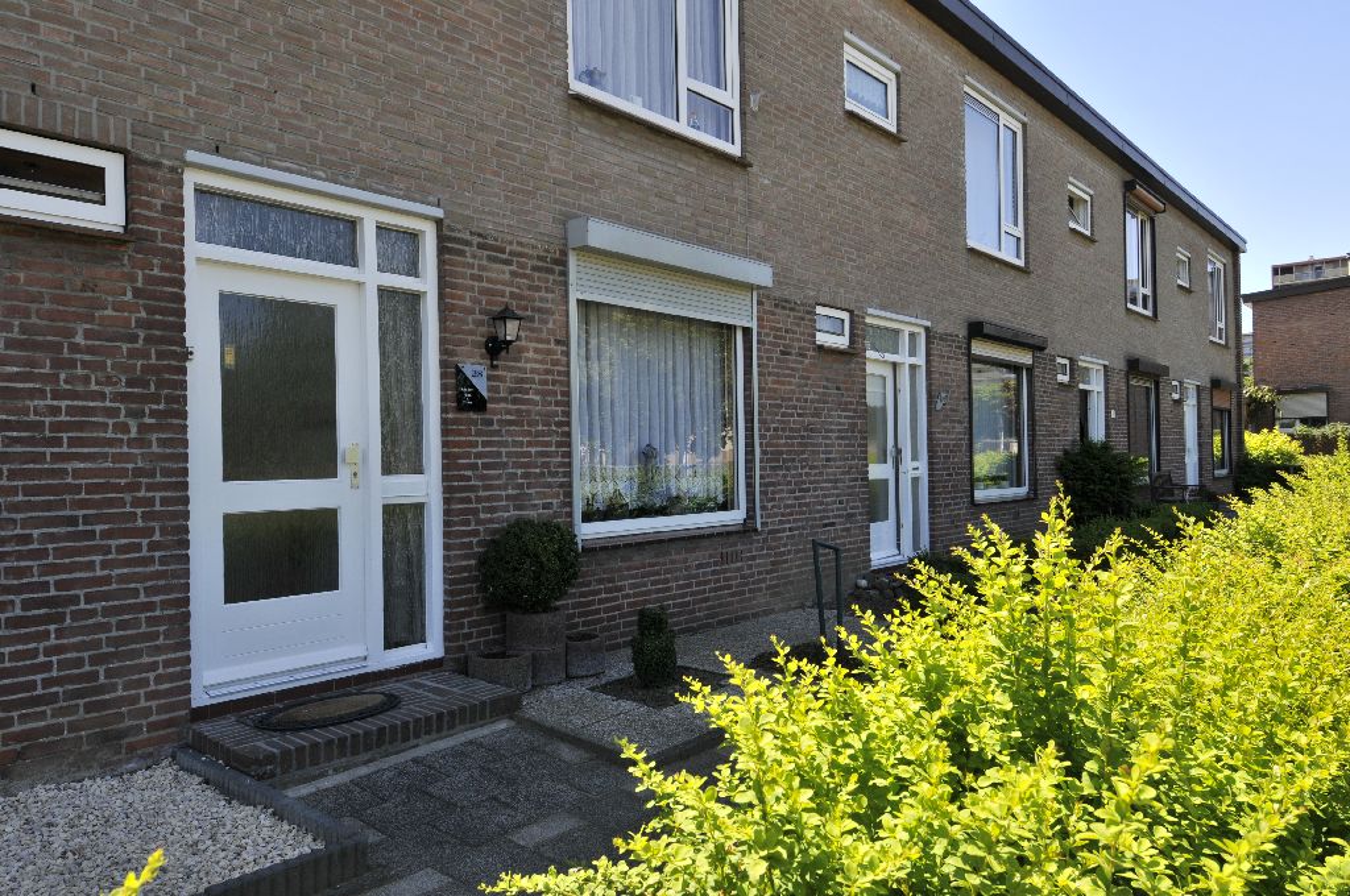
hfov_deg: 77.4
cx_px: 675
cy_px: 448
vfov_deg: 56.0
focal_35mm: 22
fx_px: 843
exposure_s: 1/250
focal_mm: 15
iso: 250
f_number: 9
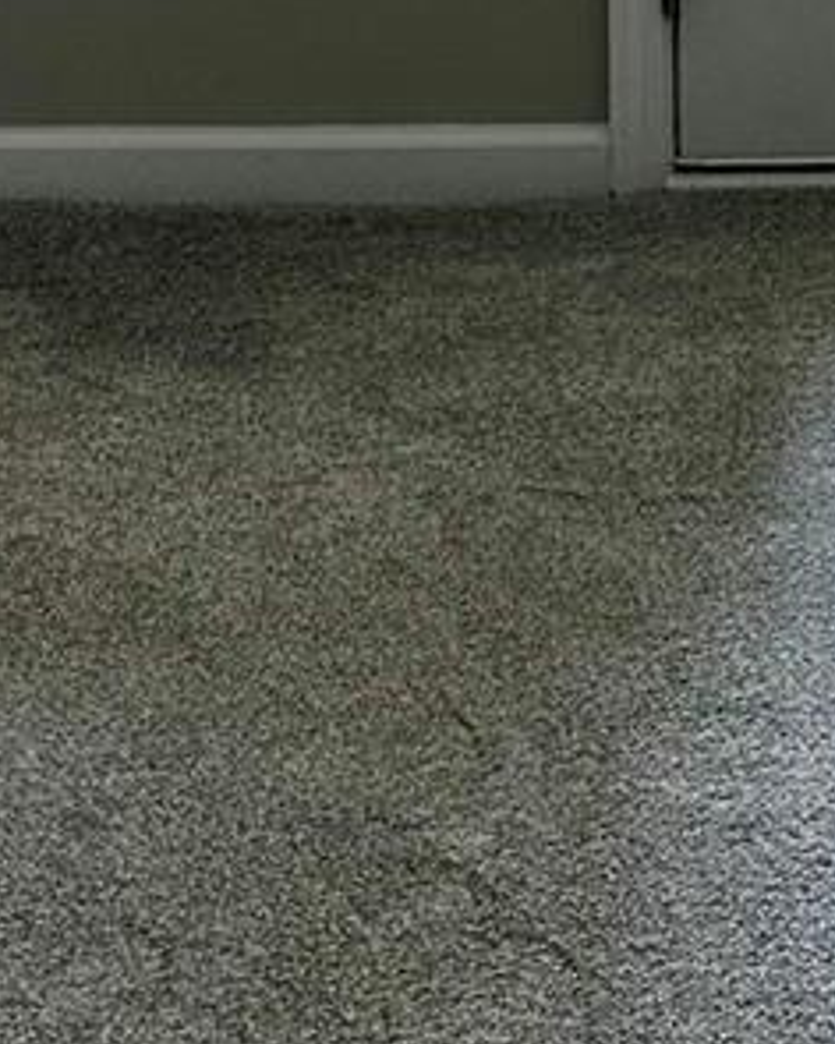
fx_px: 3769
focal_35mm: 122
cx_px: 1539
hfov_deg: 11.6
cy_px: -750
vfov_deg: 14.2
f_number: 1.78
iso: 80
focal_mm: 6.86
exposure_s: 1/264
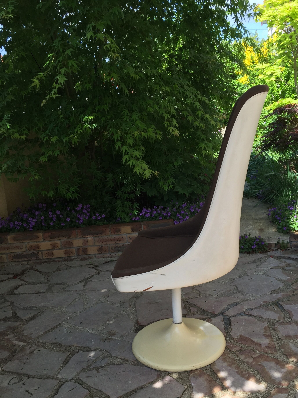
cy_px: 199
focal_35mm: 29
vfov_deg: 61.7
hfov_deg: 48.2
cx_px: 149
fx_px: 333
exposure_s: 1/608
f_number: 2.2
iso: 32
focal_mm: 4.15
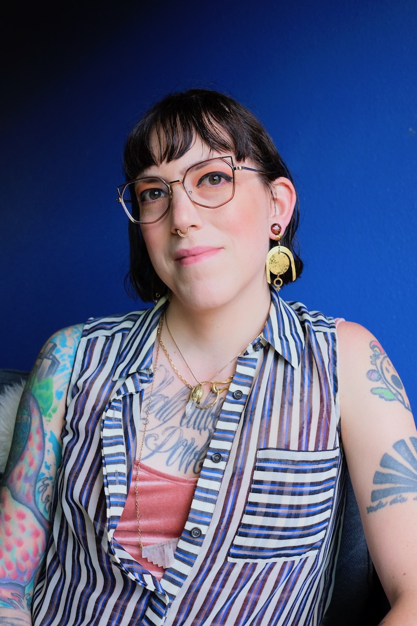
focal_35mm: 35
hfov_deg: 37.9
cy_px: 313
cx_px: 208
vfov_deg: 54.4
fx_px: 608
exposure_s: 1/125
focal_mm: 23
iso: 800
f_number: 4
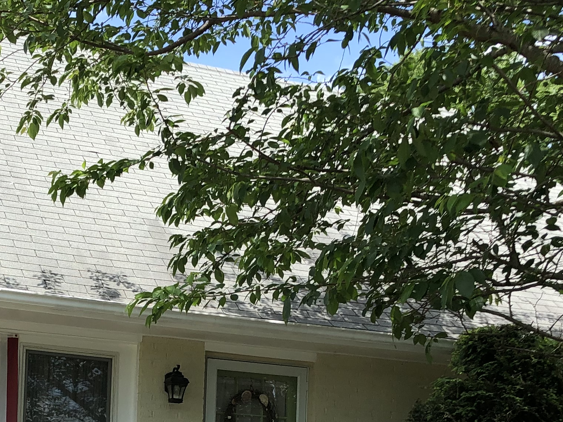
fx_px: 1203
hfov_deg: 26.2
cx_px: 184
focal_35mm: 74
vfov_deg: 19.0
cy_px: 484
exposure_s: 1/674
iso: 20
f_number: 1.8
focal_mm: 4
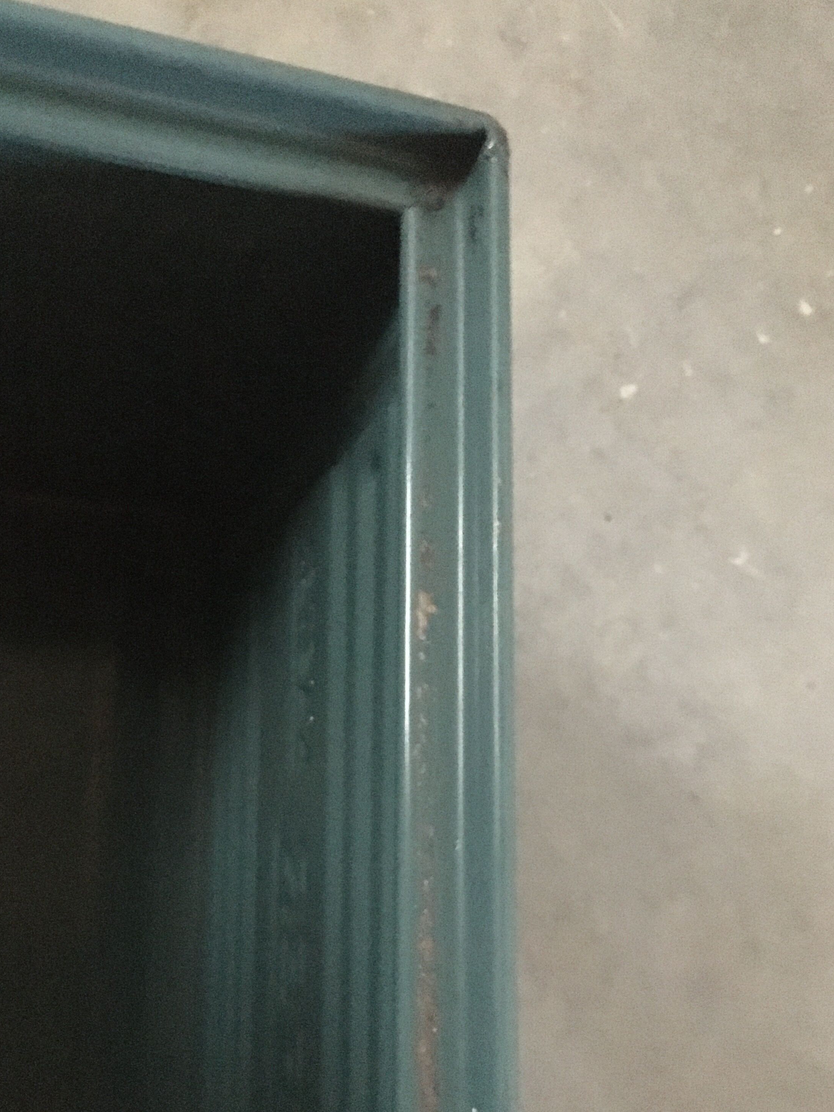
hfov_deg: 35.7
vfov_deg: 46.4
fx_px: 1285
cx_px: 304
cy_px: 699
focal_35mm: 40
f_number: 2.2
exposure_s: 1/17
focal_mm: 4.15
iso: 2000
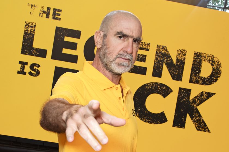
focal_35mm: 35
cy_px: 76
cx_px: 114
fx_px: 223
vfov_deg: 37.9
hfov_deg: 54.4
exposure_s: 1/250
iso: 1250
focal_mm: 35
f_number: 8
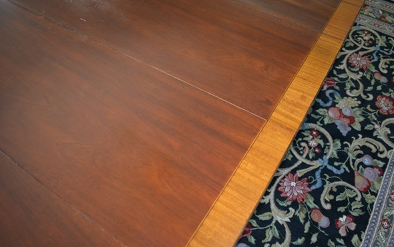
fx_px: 301
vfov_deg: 44.5
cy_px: 117
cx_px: 200
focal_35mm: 28
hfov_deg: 66.5
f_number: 3.5
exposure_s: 1/60
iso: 1100
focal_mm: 18
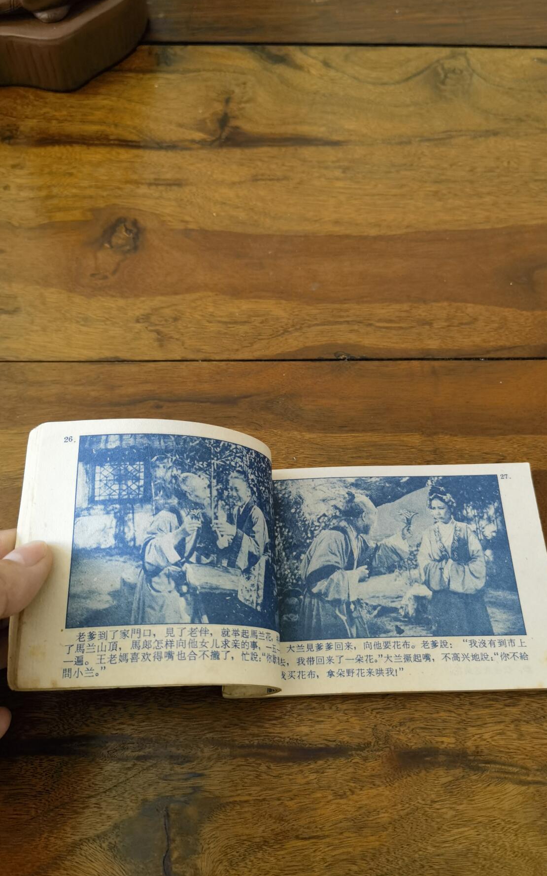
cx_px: 293
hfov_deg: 43.1
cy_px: 434
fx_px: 692
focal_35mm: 29
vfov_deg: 64.6
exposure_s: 1/120
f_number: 1.9
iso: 160
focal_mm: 6.67
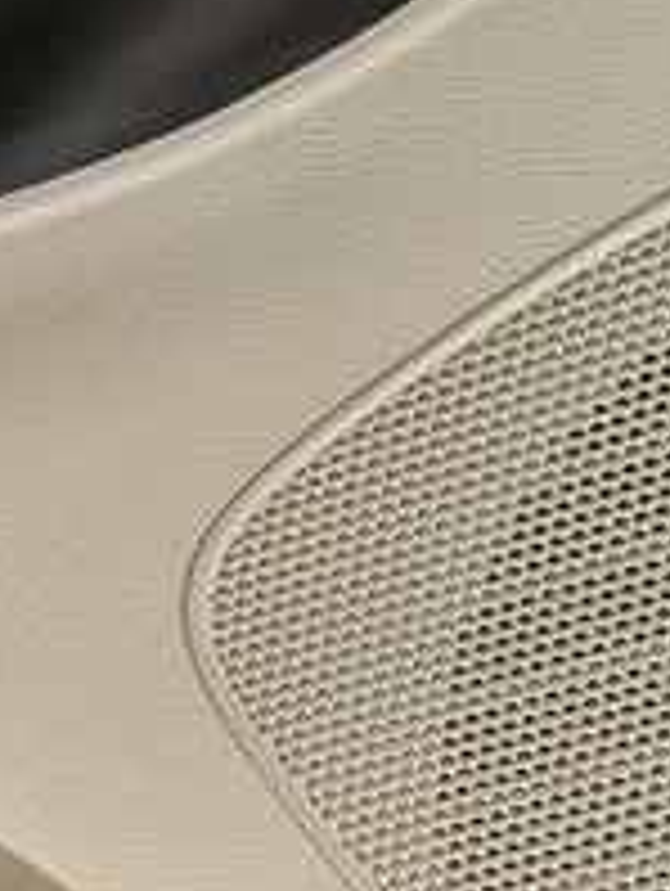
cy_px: -72
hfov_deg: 10.6
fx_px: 3193
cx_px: -814
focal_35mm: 124
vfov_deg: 15.5
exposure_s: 1/33.3
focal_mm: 4.53
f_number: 1.7
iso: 36
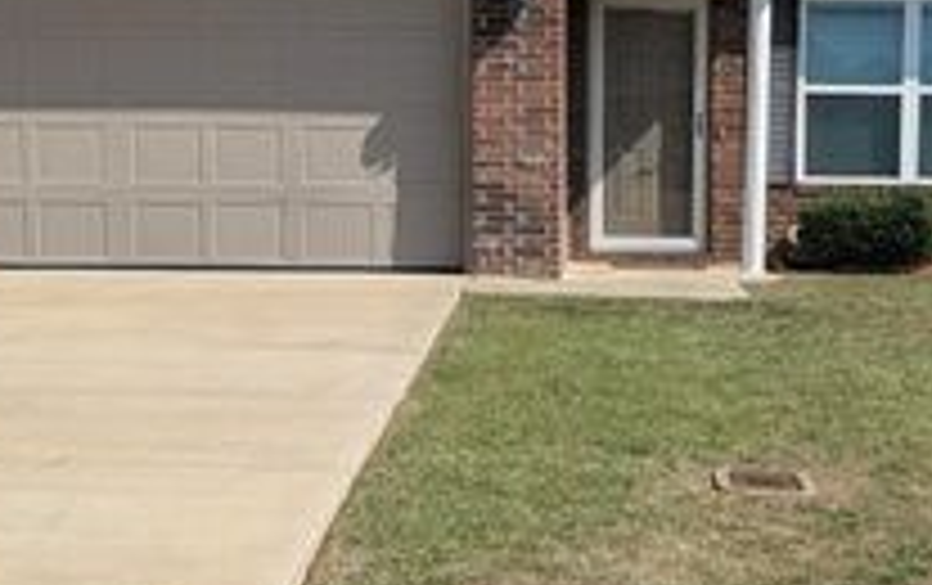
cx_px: 626
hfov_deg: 29.5
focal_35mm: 69
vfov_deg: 18.9
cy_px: 200
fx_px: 1755
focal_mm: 4.38
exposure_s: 1/3344
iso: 59
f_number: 1.73
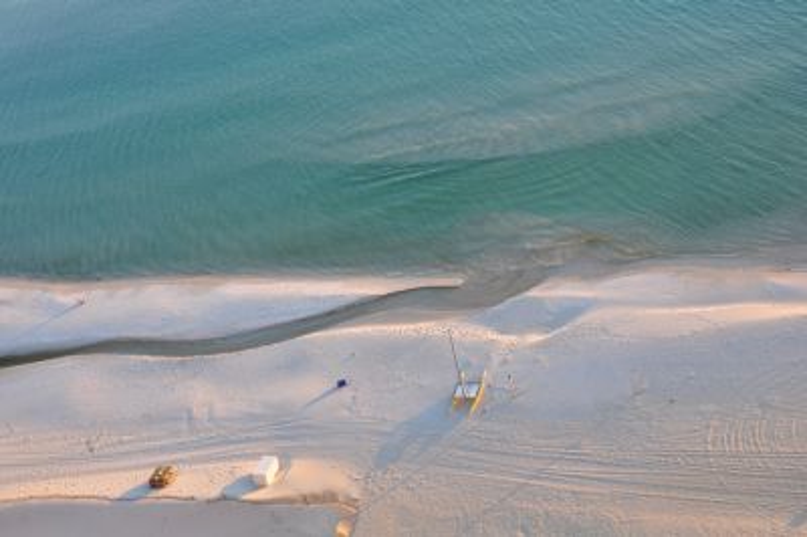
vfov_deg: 34.2
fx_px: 874
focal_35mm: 39
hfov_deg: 49.6
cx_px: 404
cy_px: 268
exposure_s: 1/60
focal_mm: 26
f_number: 8
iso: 200
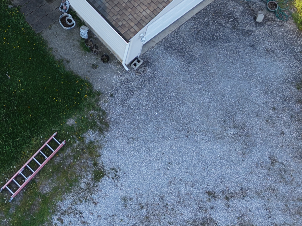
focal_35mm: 83
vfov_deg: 16.5
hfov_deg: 22.9
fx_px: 724
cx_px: 24
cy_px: -91
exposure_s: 1/320
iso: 100
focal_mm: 8.67
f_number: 1.8
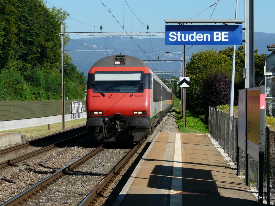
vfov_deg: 13.0
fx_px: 906
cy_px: 103
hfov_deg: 17.3
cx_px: 138
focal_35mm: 114
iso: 100
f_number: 5.6
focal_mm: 18.8
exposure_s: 1/400
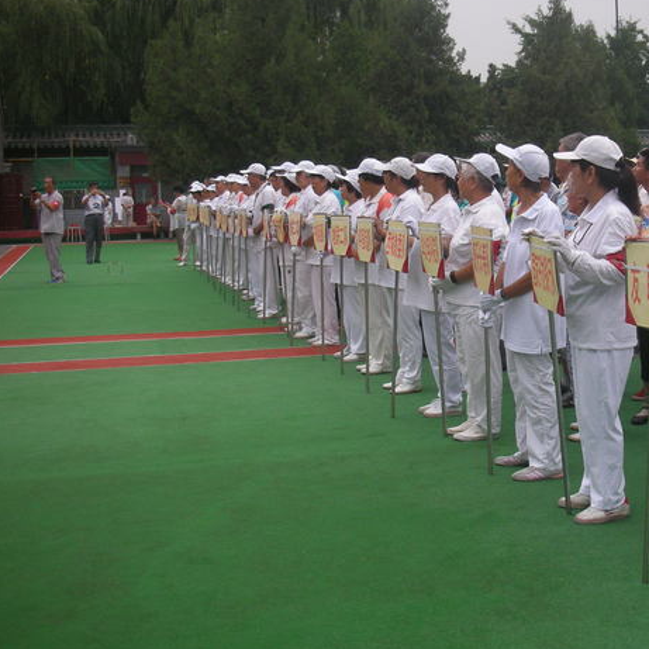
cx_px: 421
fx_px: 997
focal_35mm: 47
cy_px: 315
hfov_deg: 35.8
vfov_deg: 36.1
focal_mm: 5.8
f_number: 2.8
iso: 50
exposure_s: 1/225
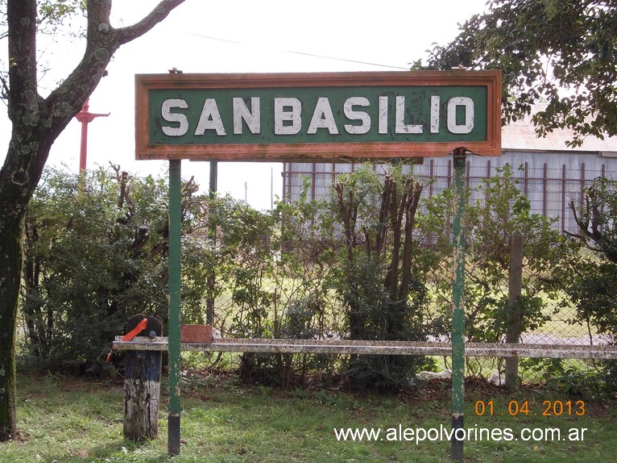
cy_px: 232
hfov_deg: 27.4
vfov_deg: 20.7
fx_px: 1265
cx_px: 308
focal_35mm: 71
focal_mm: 10
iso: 80
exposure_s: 1/160
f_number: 4.3
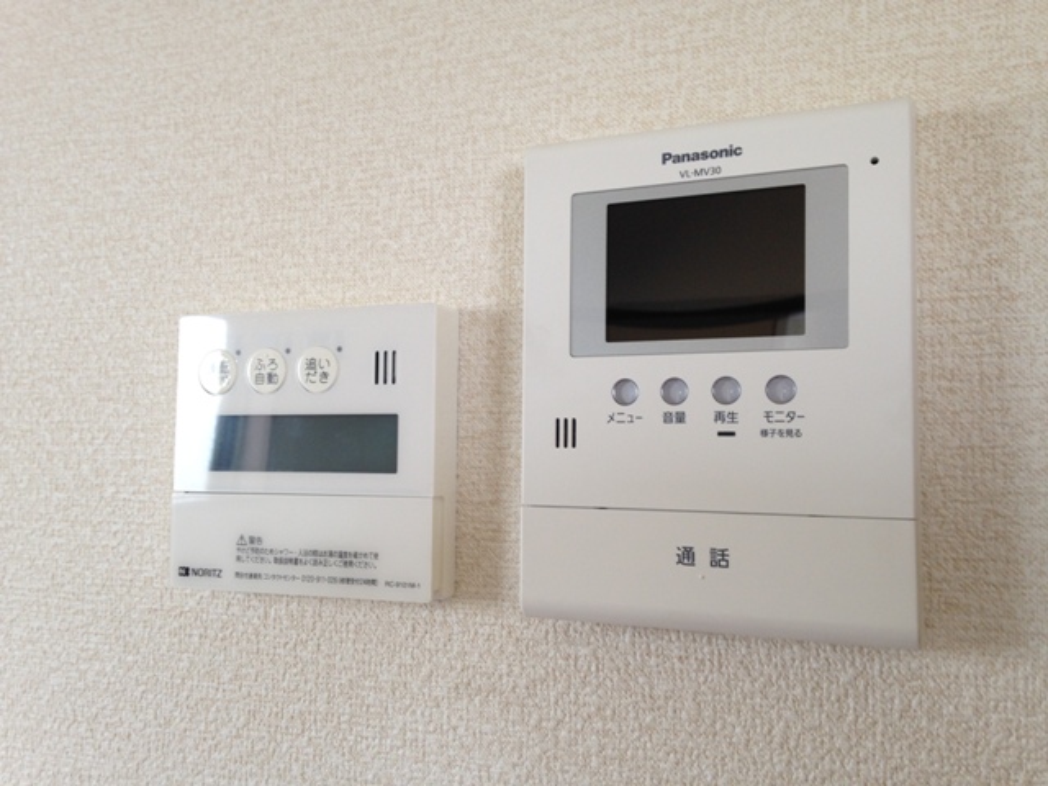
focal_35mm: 33
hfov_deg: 55.4
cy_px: 393
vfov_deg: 42.9
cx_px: 524
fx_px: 999
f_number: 2.4
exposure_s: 1/20
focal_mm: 4.12
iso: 50
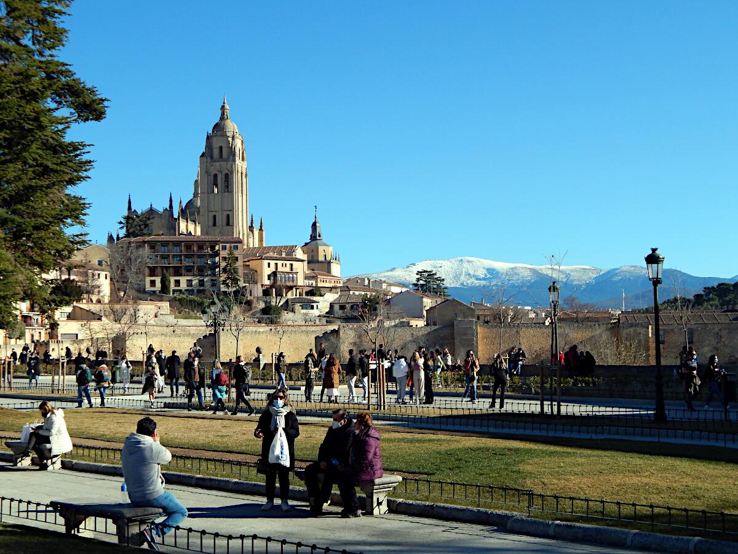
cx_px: 369
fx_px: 1173
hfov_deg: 34.9
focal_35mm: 55
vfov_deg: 26.6
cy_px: 277
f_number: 3.8
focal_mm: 9.7
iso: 125
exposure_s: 1/1000
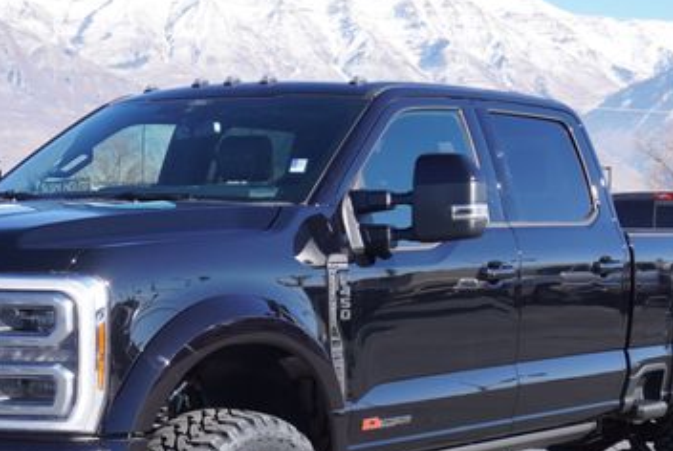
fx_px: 1684
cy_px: 396
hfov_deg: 22.6
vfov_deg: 15.1
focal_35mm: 90
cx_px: 268
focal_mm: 33
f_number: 8
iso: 100
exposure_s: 1/125
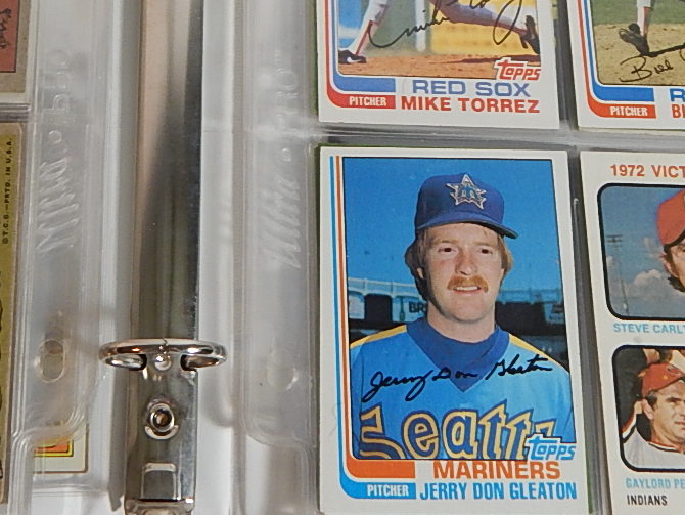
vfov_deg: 19.3
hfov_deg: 26.1
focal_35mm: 74
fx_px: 1465
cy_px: 1
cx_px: 213
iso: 180
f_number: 3.2
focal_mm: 5.6
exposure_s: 1/30
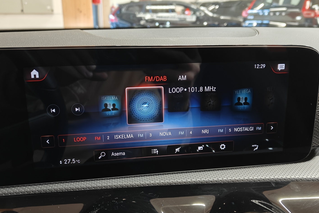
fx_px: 301
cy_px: 116
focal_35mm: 34
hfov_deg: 55.8
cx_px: 162
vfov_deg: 38.9
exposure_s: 1/31
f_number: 1.8
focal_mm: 5.59
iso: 160
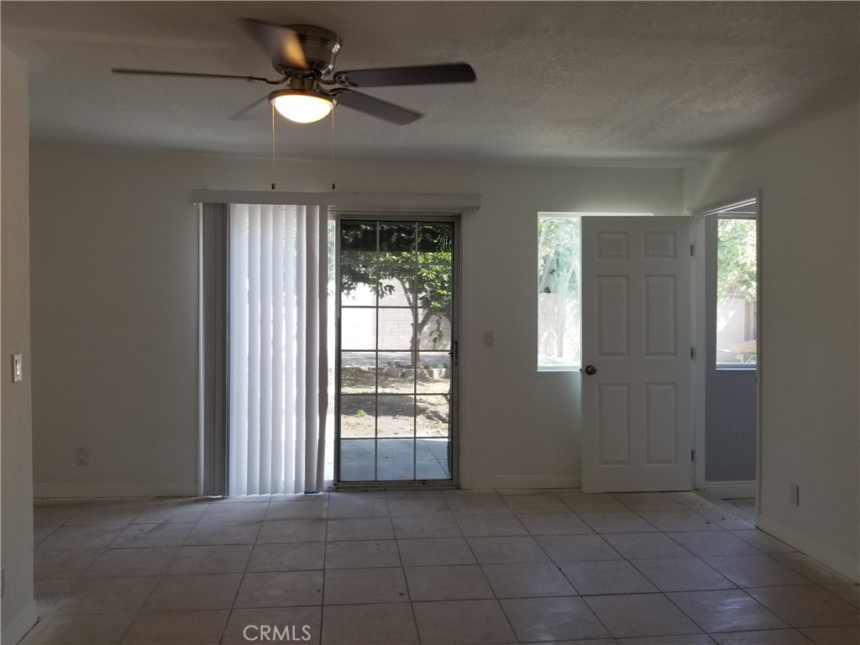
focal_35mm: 26
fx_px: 646
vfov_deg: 53.1
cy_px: 322
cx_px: 430
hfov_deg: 67.3
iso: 50
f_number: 1.7
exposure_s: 1/124
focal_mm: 4.25
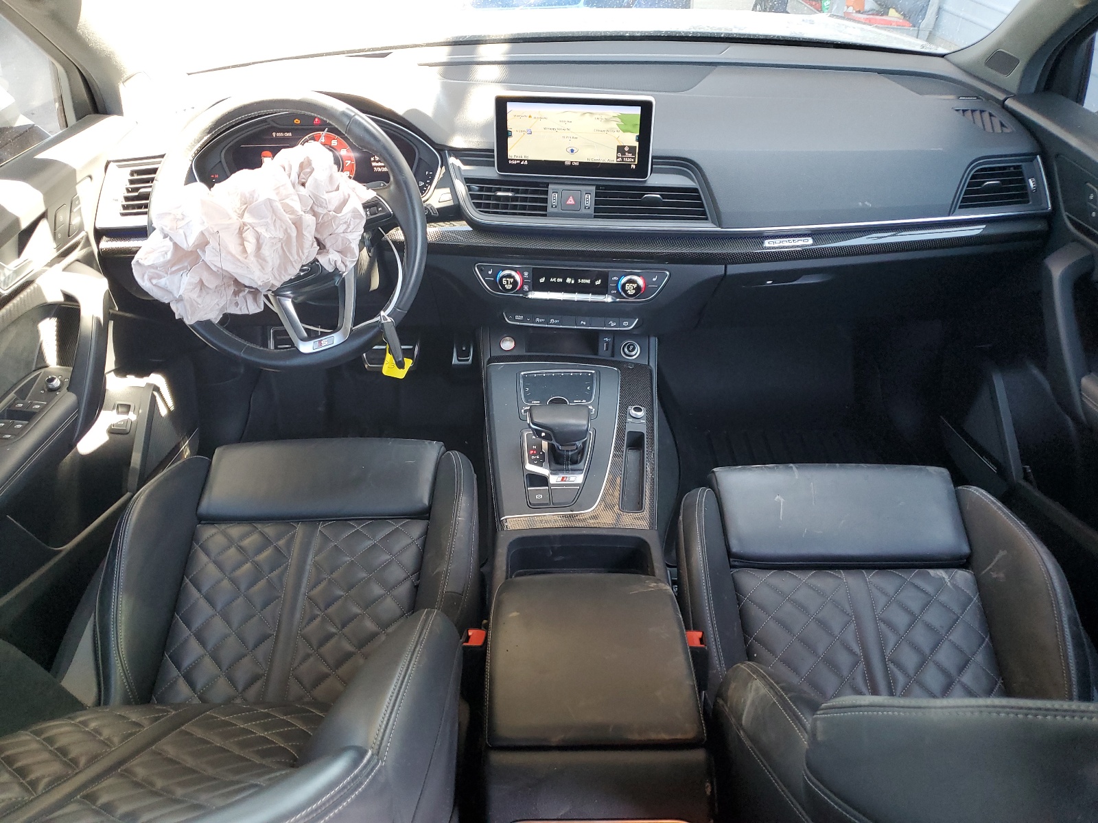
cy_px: 412
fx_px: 825
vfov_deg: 53.1
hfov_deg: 67.3
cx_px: 549
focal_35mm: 26
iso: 119
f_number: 1.5
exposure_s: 1/60.2
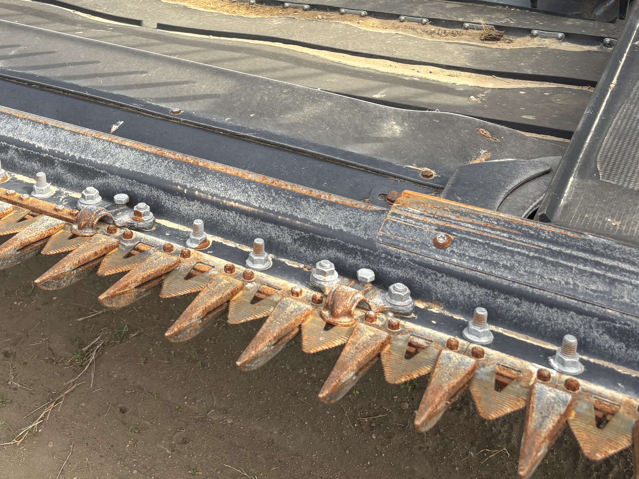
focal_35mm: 44
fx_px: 812
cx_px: 244
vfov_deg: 31.9
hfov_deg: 42.7
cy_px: 90
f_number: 1.6
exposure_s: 1/568
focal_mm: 5.96
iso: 50
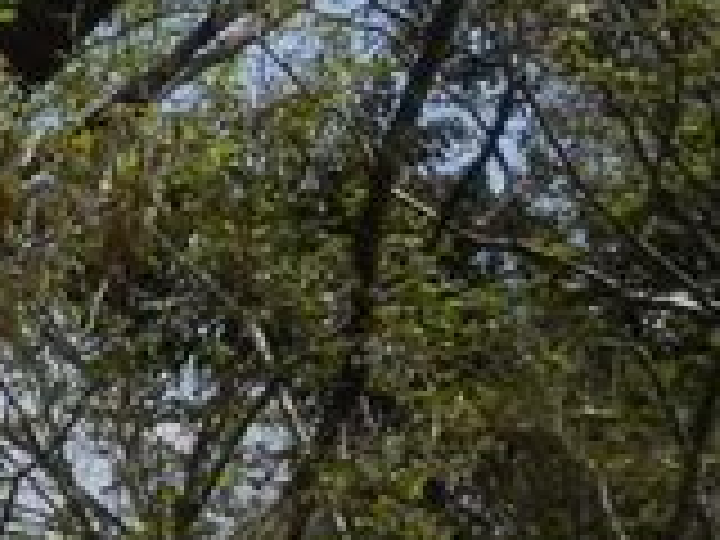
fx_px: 3848
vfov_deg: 8.0
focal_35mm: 185
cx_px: -850
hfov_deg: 9.7
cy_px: 230
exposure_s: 1/160
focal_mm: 6.6
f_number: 10.1
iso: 80
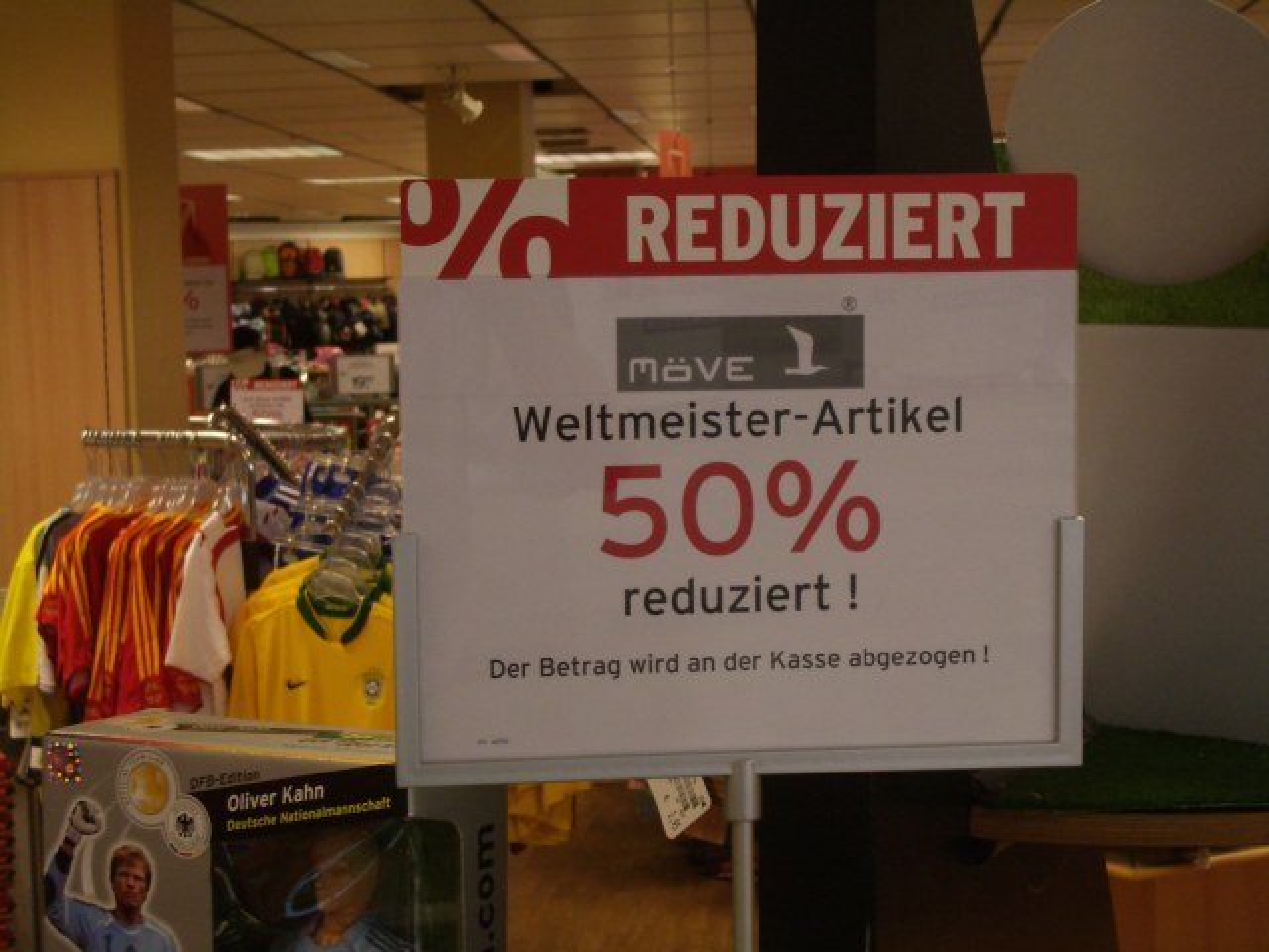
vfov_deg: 19.9
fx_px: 2713
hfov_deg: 26.3
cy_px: 476
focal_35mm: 74
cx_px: 634
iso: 200
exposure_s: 1/20
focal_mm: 12.2
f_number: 3.9
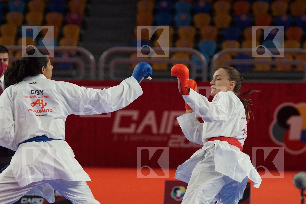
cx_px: 153
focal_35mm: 225
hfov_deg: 9.1
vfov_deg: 6.1
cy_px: 102
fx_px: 1912
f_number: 3.2
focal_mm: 150
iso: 3200
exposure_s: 1/2000
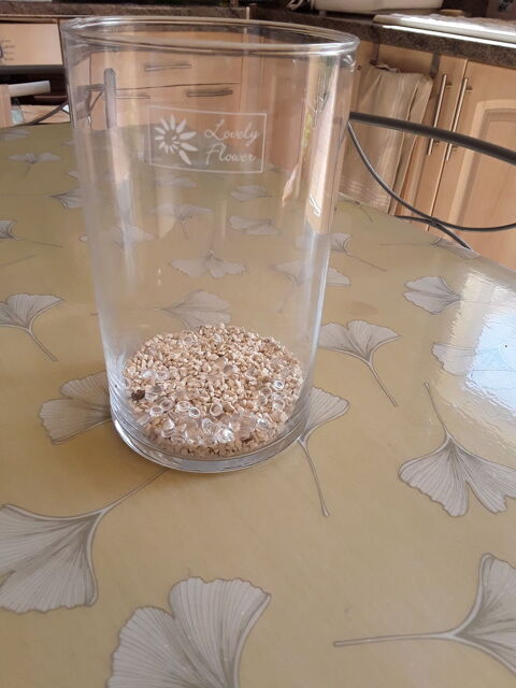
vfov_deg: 65.3
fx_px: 537
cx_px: 258
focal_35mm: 27
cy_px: 344
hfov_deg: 51.4
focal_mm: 2.91
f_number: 1.9
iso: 40
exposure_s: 1/119
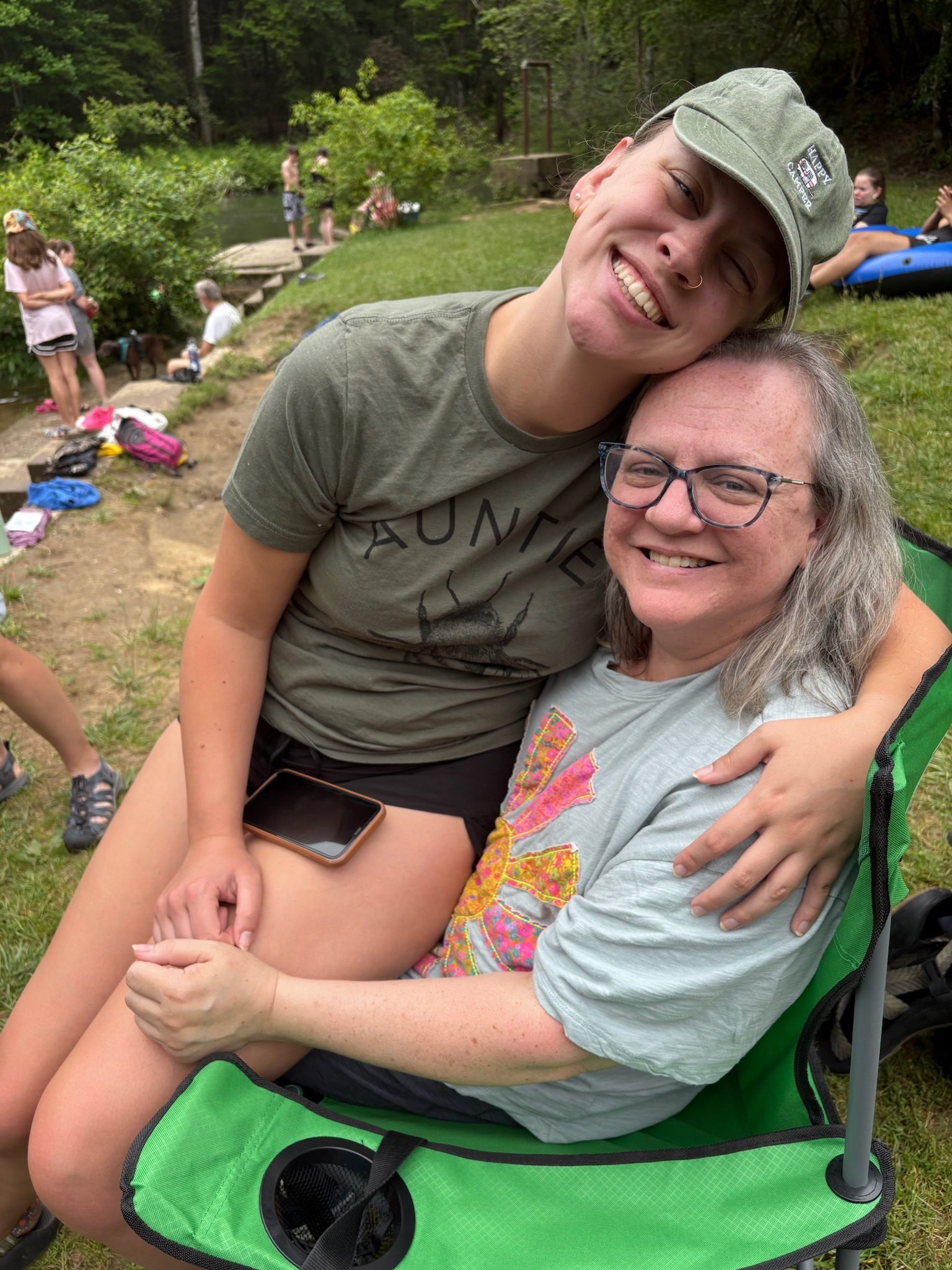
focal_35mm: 26
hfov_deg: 53.1
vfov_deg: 67.3
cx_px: 476
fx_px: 953
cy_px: 635
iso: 50
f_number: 1.6
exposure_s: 1/959
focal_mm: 5.96
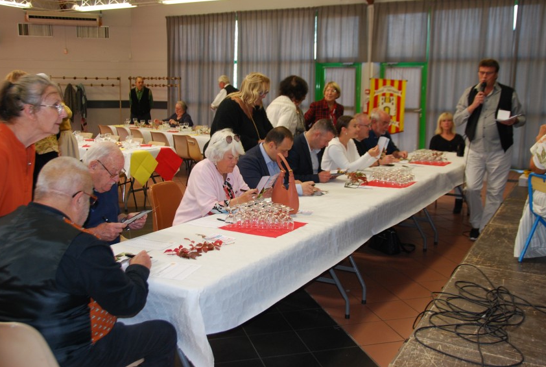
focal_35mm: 35
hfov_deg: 54.3
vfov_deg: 38.0
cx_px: 262
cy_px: 173
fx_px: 532
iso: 400
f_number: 4
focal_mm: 22
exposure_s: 1/60
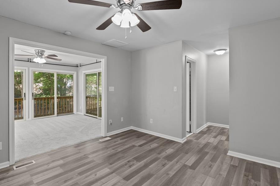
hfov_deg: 89.9
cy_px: 91
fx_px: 140
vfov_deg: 67.3
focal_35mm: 18
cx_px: 130
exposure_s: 1/10
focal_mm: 16
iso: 320
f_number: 7.1
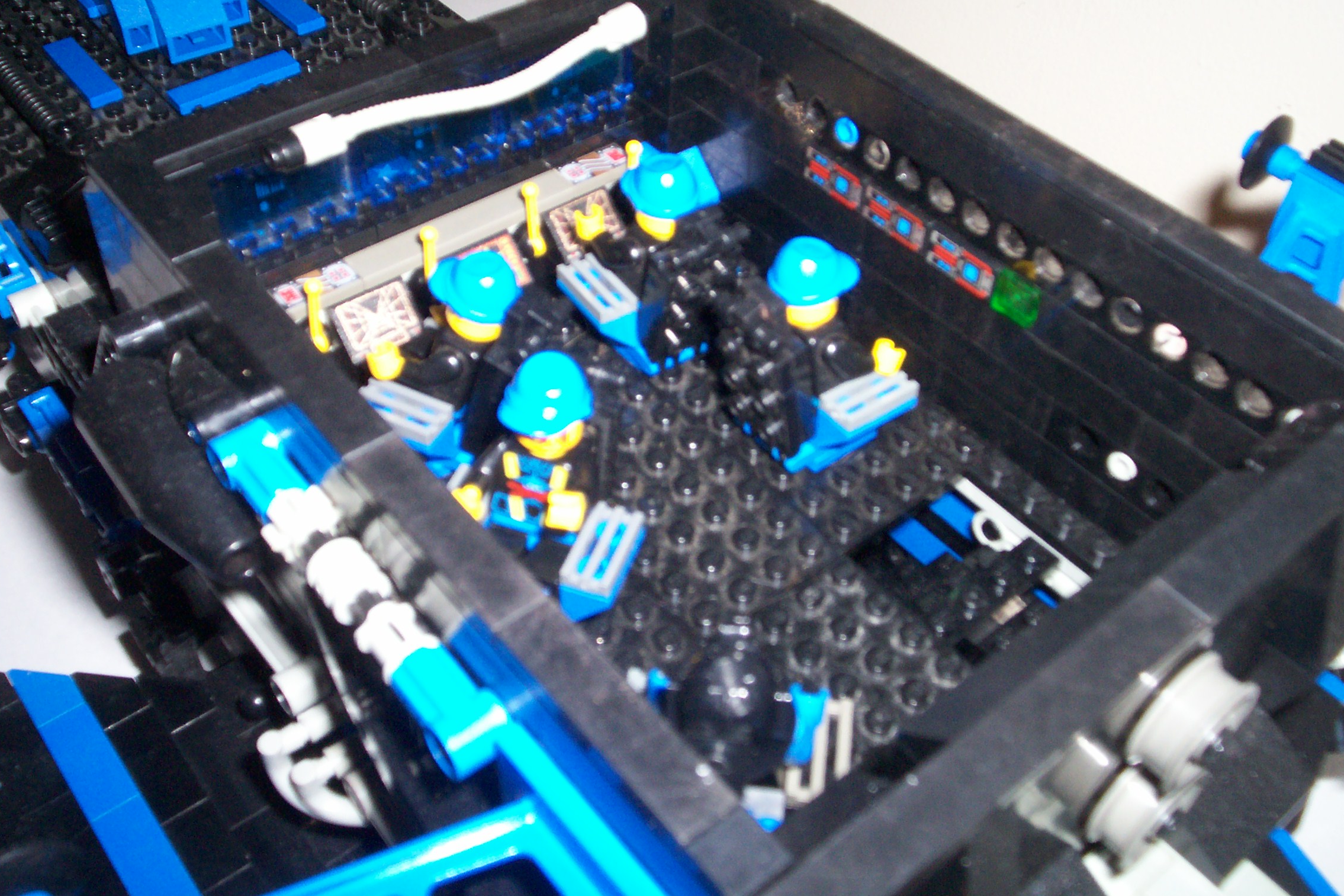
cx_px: 674
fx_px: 1418
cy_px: 398
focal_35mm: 38
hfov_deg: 50.7
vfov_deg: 35.0
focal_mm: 5.9
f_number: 4.5
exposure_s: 1/64
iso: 140
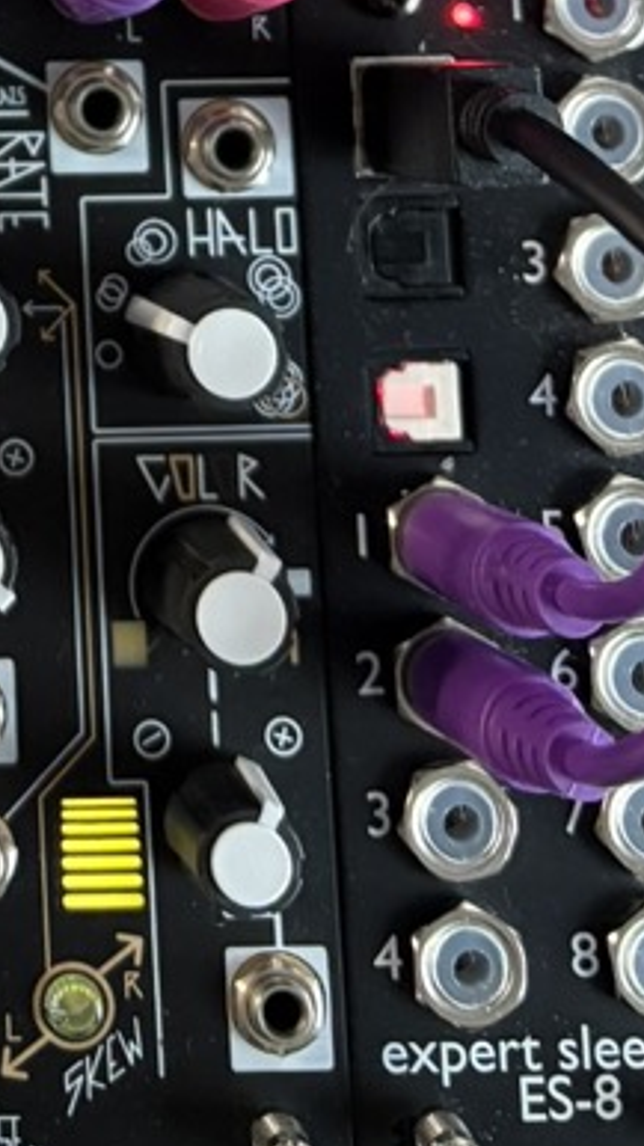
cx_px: -365
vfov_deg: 21.7
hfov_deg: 12.9
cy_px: -359
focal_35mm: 88
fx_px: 2673
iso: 500
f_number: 1.6
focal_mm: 5.96
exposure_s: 1/60
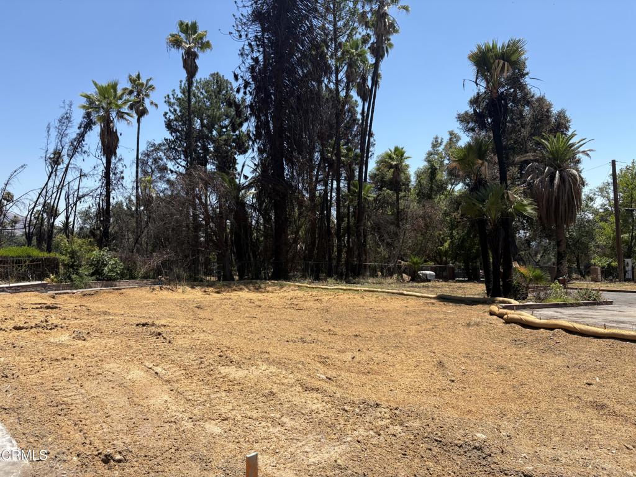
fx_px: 478
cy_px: 238
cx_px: 318
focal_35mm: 26
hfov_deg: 67.3
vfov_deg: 53.1
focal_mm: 5.96
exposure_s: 1/2451
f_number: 1.6
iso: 50
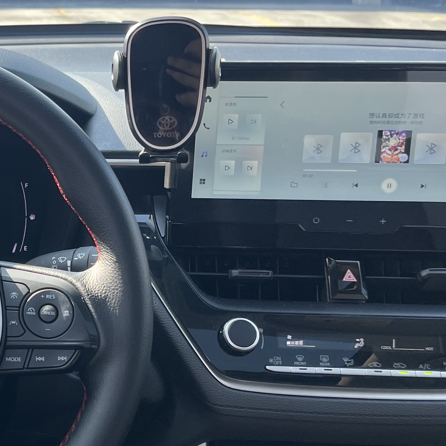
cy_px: 259
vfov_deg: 27.3
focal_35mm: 63
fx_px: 918
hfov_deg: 24.4
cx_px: -110
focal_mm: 5.1
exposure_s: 1/177
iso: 40
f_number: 1.6
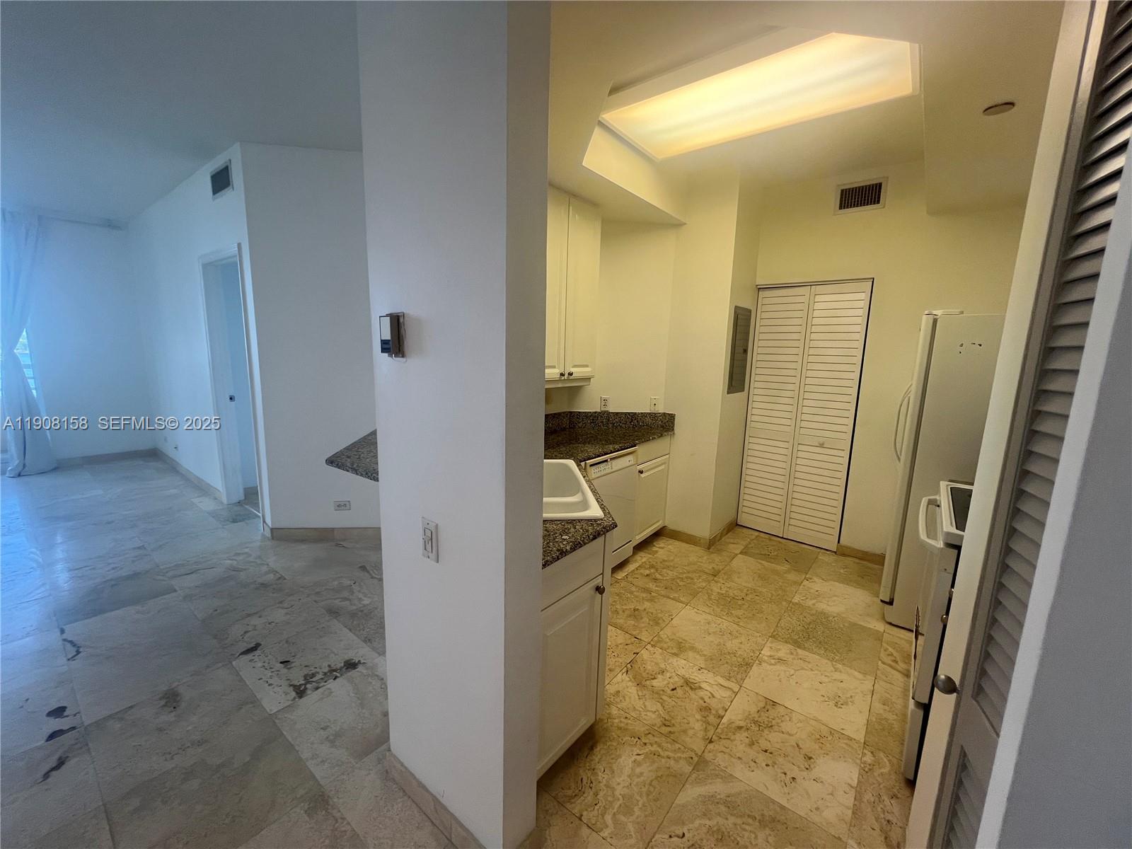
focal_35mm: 13
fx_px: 425
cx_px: 566
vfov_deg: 89.9
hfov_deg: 106.2
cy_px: 424
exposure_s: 1/120
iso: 64
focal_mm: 1.57
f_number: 1.8
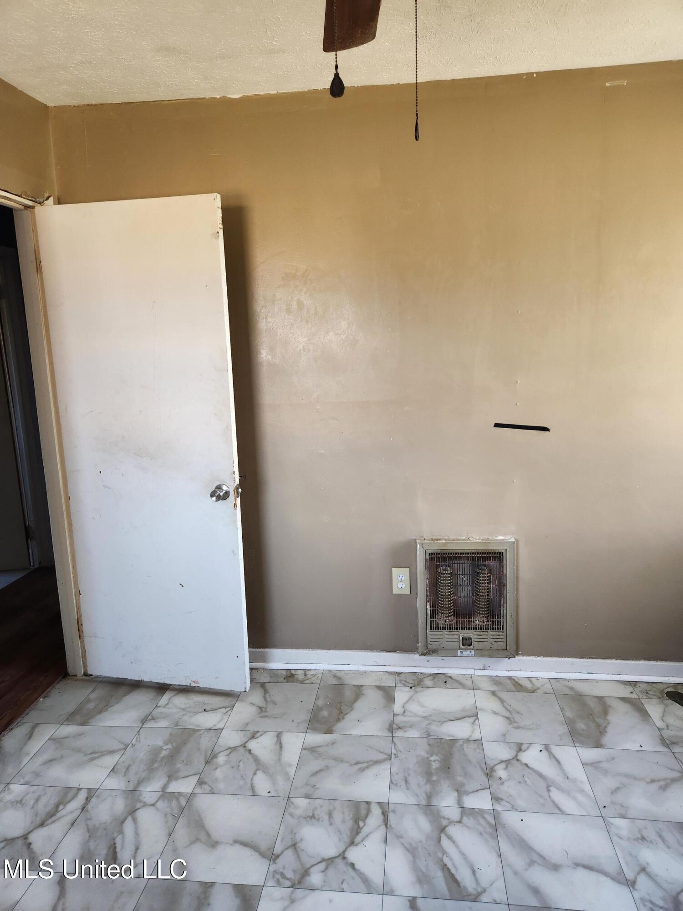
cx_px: 342
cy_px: 456
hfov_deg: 58.9
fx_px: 605
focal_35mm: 23
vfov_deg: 73.9
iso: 160
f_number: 1.8
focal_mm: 5.4
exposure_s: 1/120
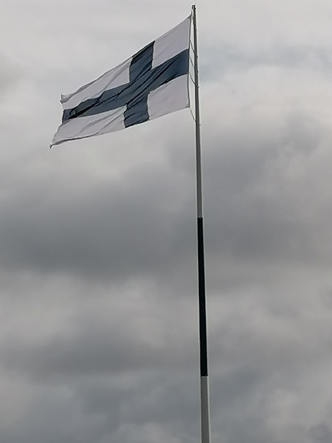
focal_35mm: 161
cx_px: 166
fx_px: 2059
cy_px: 222
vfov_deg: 12.3
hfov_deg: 9.2
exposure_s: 1/2762
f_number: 1.8
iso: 50
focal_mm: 4.75
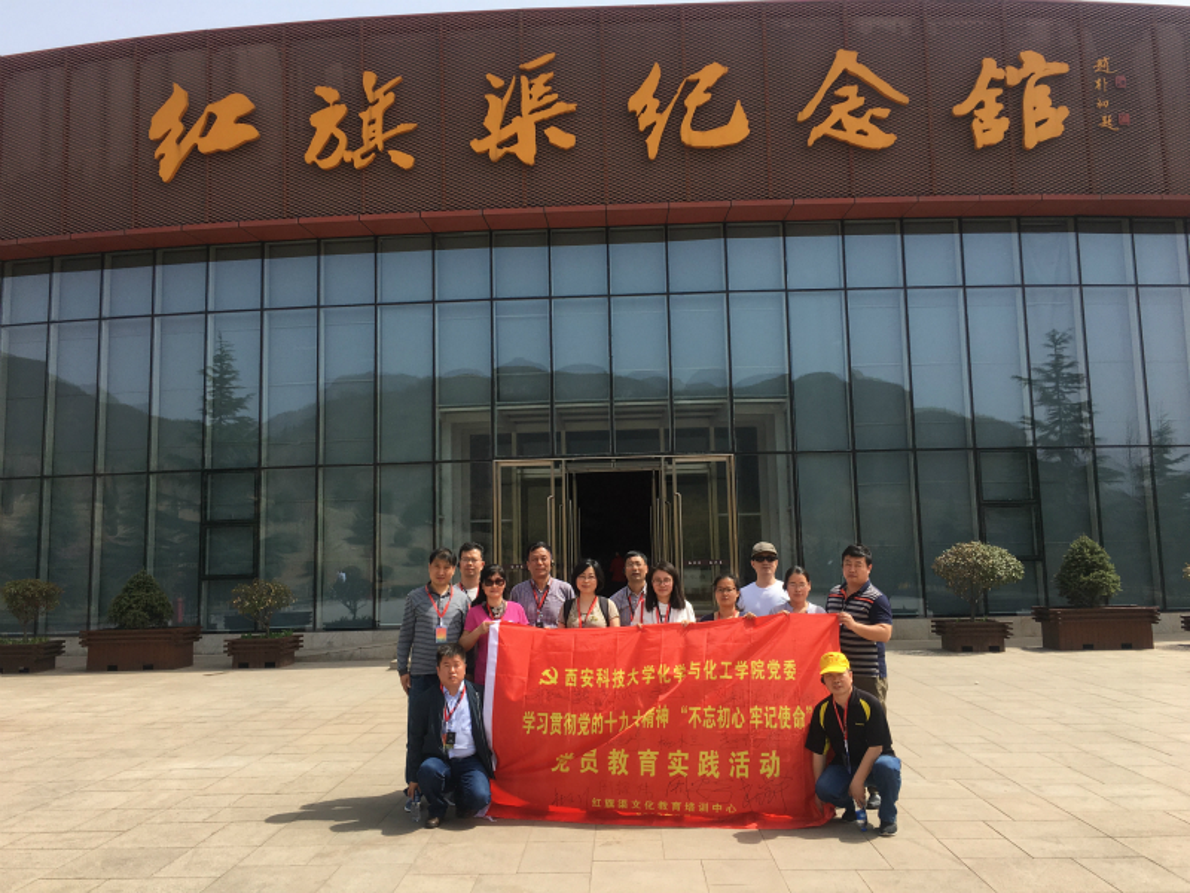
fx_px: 997
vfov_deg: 48.2
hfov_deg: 61.7
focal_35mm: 29
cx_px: 595
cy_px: 446
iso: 25
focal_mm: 4.15
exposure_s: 1/1261
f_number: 2.2
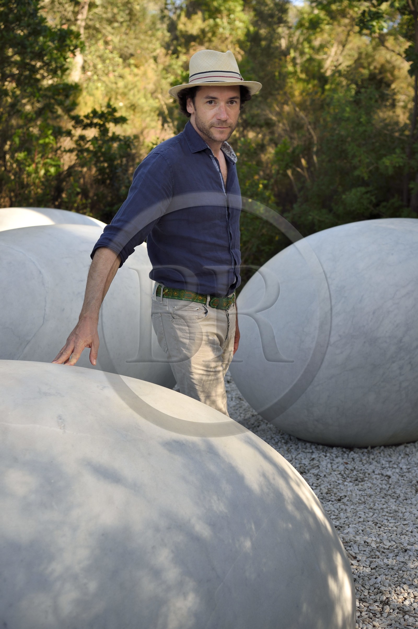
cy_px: 314
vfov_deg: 39.6
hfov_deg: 27.0
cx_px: 209
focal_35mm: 50
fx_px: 872
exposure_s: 1/640
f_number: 5
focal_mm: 50
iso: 400
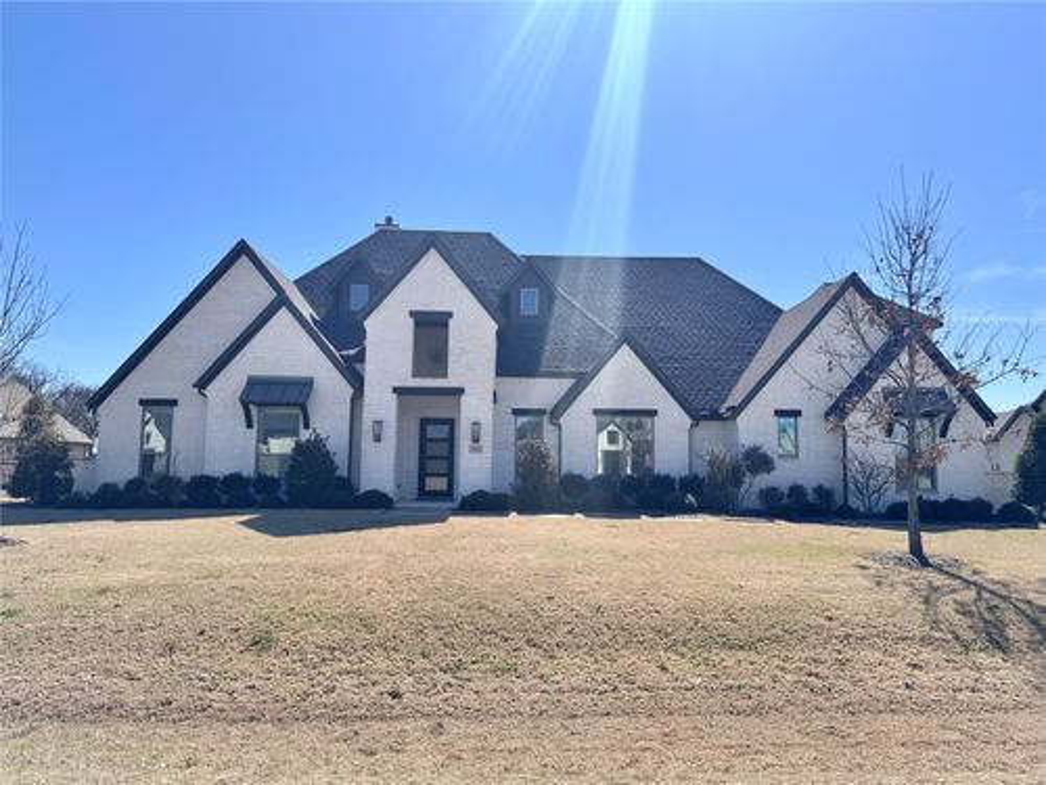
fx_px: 725
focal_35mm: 24
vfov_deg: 56.8
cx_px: 523
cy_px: 392
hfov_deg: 71.6
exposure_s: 1/6410
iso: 80
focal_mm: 6.76
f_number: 1.78
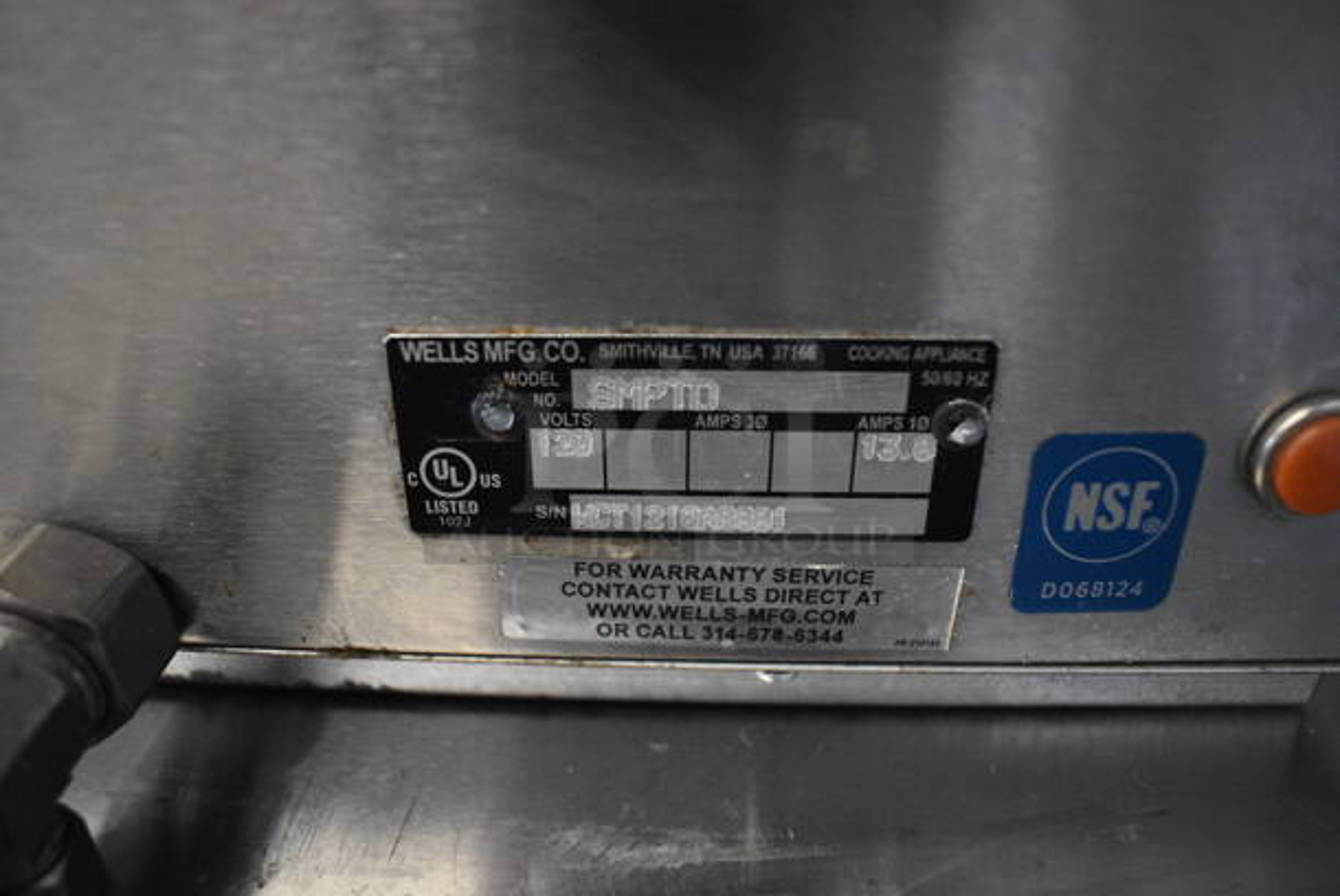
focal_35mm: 27
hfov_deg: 67.3
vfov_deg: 48.0
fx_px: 1006
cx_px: 670
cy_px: 448
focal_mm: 18
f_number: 3.5
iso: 3200
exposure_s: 1/125
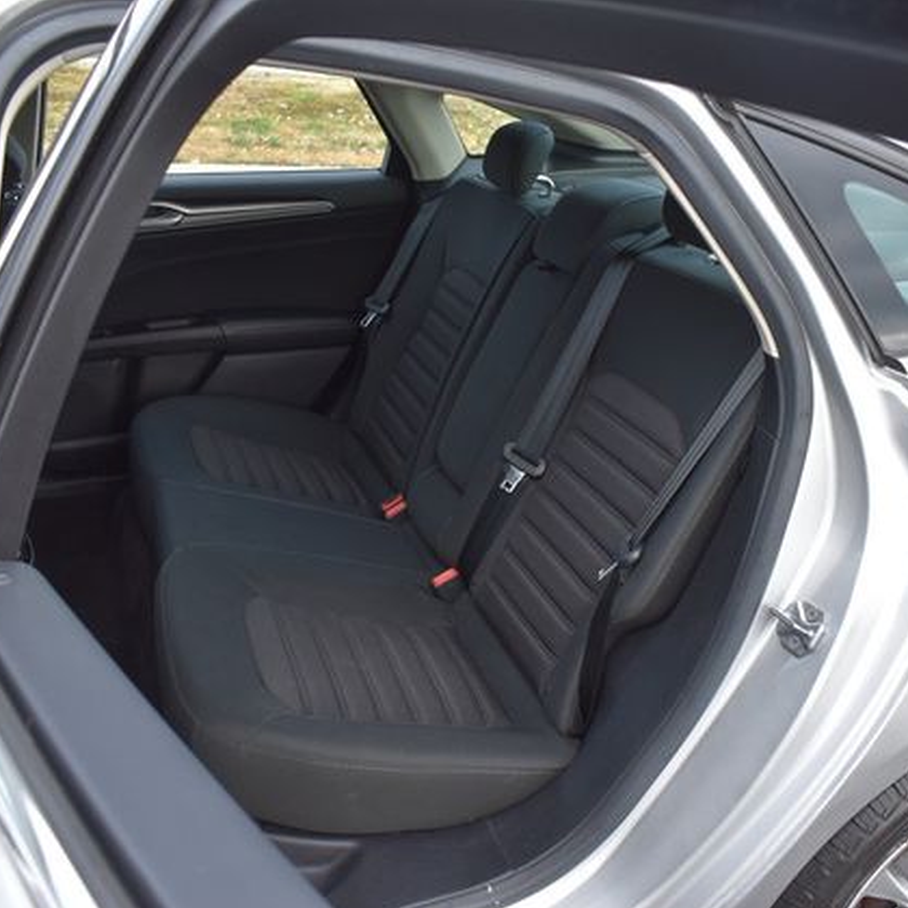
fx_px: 1039
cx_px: 521
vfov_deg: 47.2
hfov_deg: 47.1
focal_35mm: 35
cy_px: 459
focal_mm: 18
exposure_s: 1/250
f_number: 5.6
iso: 360
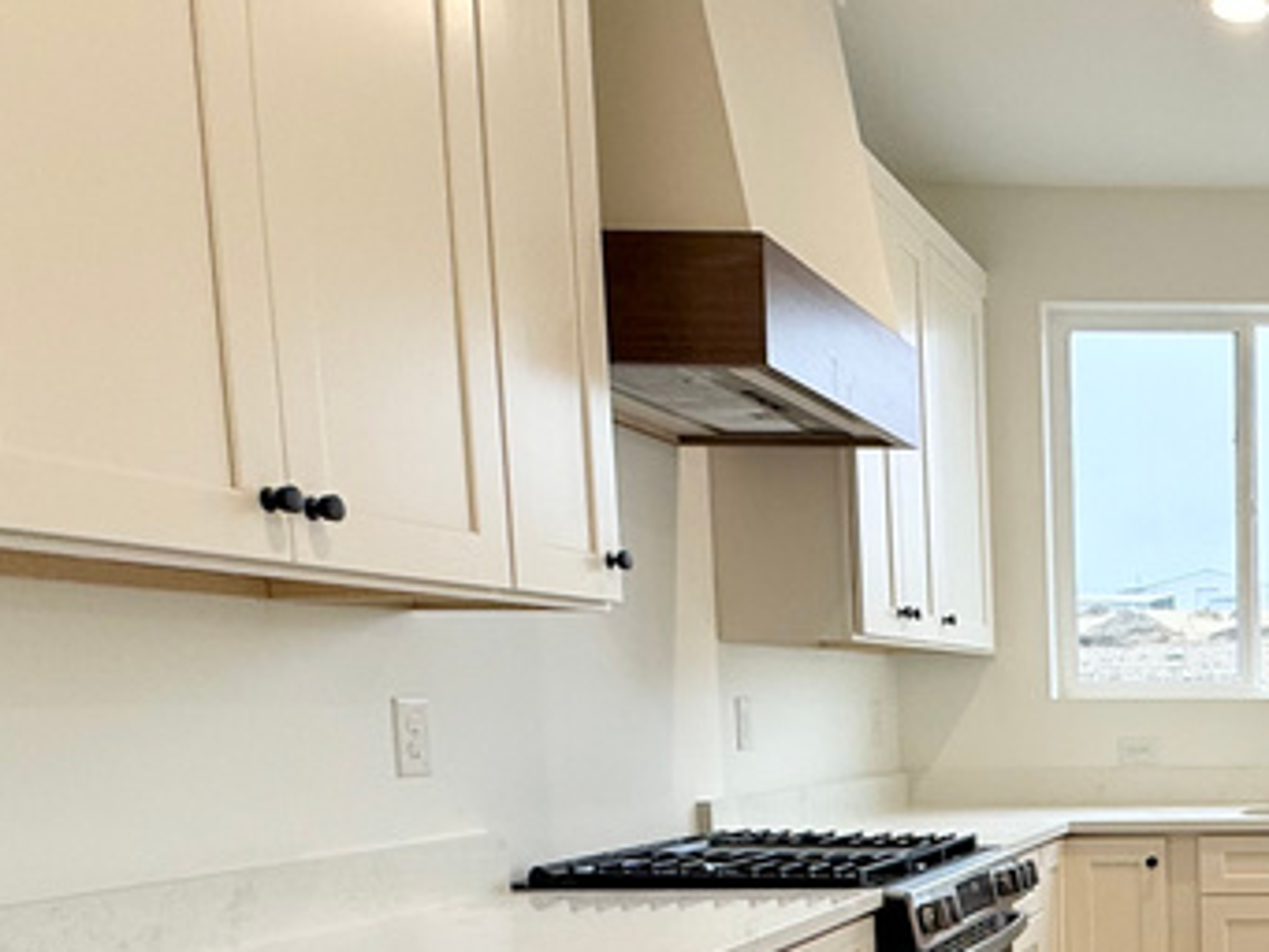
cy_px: 852
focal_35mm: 42
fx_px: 1540
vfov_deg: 32.7
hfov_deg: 36.7
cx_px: 1440
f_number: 2.2
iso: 80
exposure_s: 1/120
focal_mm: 2.22
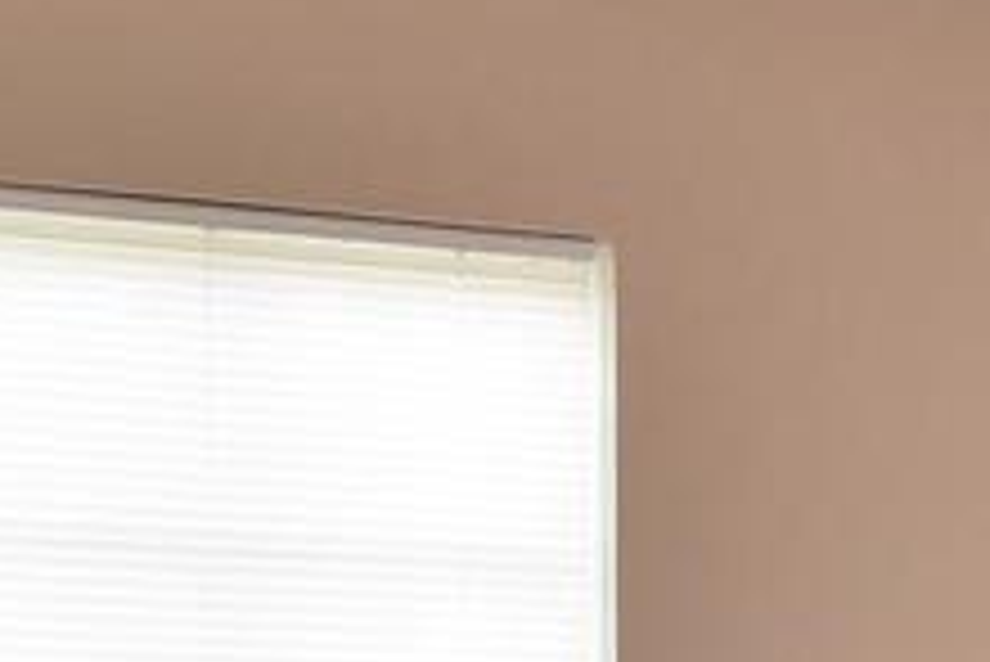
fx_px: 3247
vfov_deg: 11.1
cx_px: 1926
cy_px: 1049
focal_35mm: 118
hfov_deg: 14.6
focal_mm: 12
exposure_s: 1/100
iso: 1000
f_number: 8
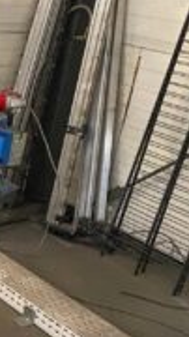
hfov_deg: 14.1
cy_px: 148
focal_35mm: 71
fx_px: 634
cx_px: -196
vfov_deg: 29.7
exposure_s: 1/50
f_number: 1.8
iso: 400
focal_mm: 4.25
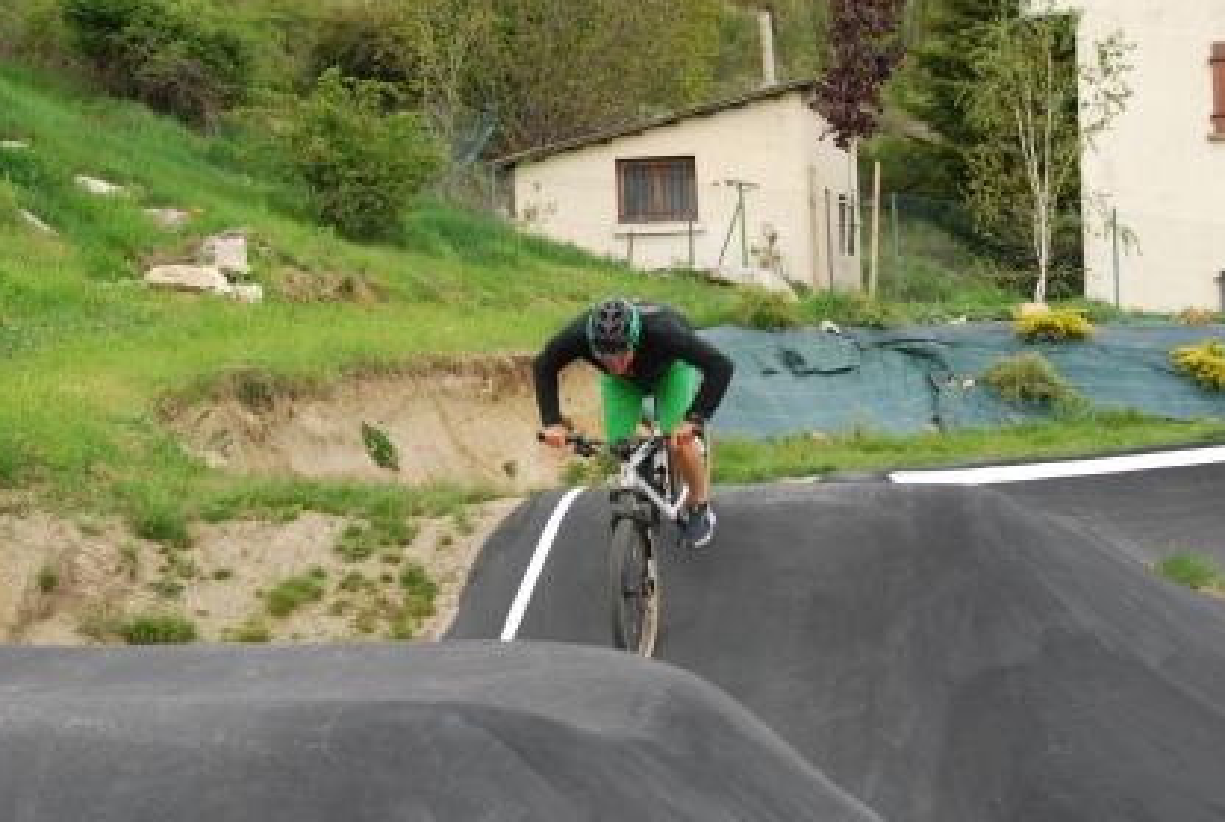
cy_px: 415
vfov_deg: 12.2
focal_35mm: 113
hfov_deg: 18.1
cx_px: 624
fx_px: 3852
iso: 200
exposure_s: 1/160
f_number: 4.5
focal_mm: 70
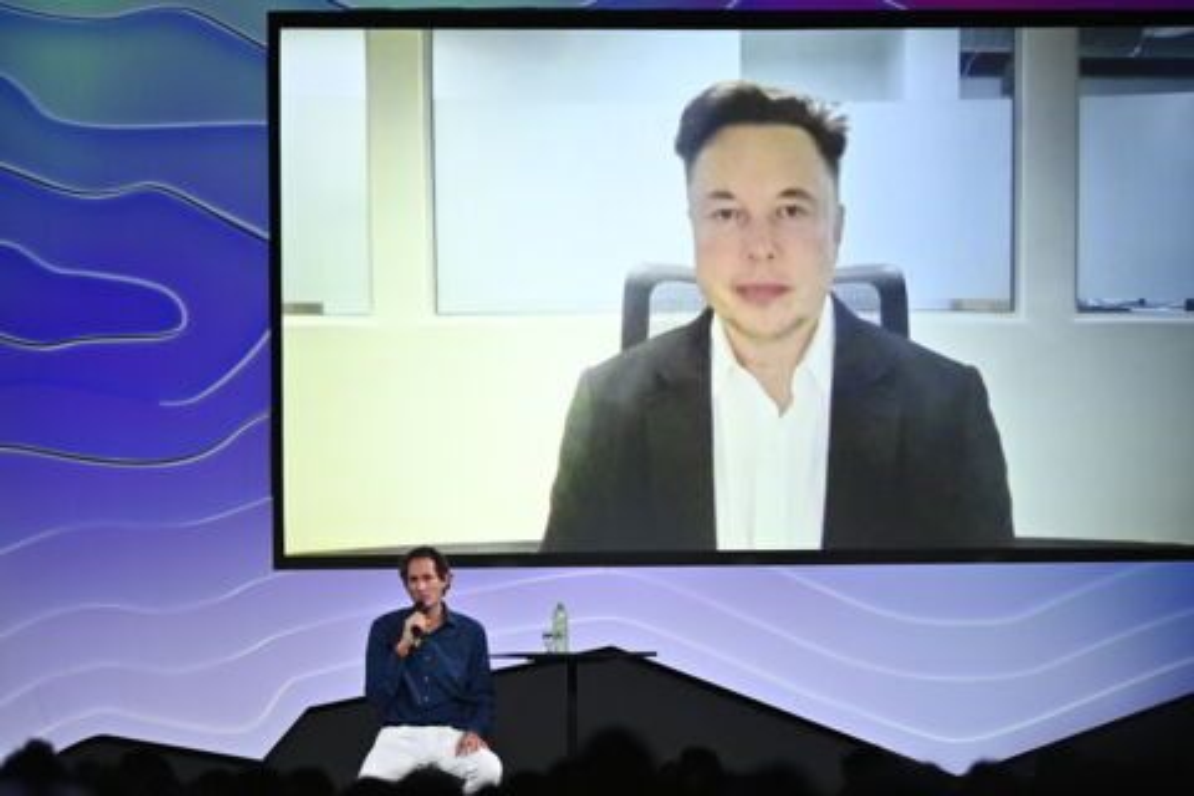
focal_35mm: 400
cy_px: 398
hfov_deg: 5.2
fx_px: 13266
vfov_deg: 3.4
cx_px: 597
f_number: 4
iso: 1250
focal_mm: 400
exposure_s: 1/250
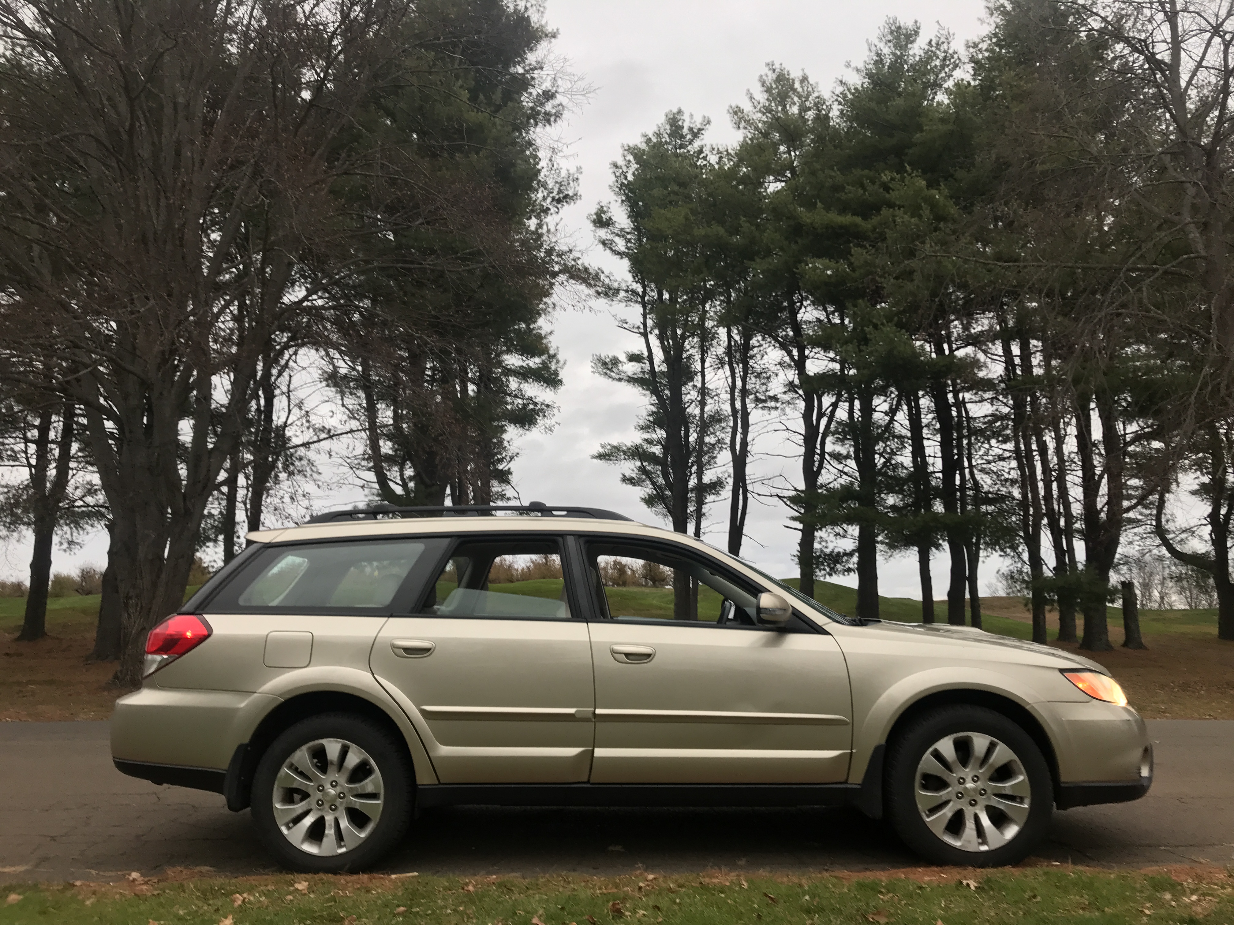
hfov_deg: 63.4
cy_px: 462
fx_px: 998
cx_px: 617
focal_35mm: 28
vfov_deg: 49.7
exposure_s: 1/60
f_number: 1.8
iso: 32
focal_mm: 3.99
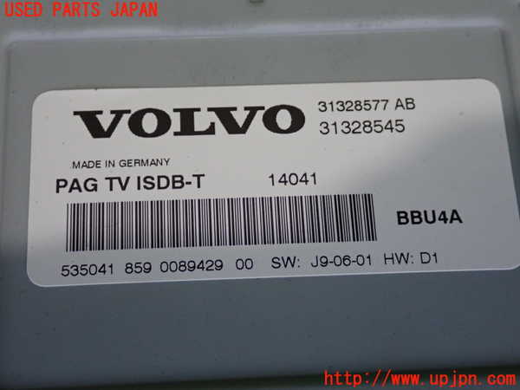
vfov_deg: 27.0
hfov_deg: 35.5
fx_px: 811
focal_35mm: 54
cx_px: 260
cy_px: 195
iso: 640
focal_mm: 9.65
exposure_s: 1/50
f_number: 3.3
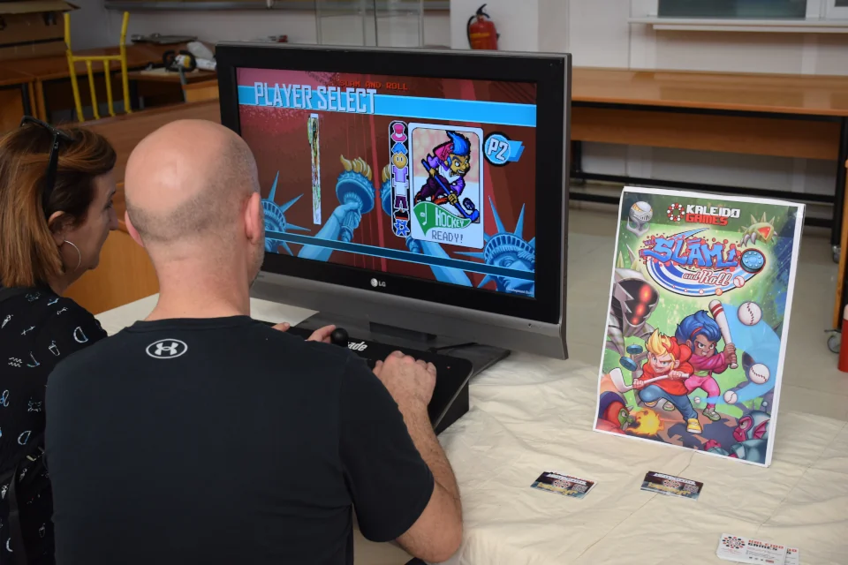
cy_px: 282
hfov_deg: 43.6
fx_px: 1060
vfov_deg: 29.9
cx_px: 424
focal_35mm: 45
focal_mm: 30
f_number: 5
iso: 400
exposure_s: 1/100
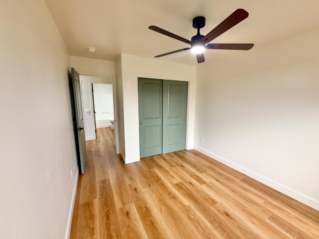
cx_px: 170
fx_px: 138
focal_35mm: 15
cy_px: 121
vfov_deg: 81.7
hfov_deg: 98.0
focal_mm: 2.22
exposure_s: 1/101
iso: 160
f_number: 2.2
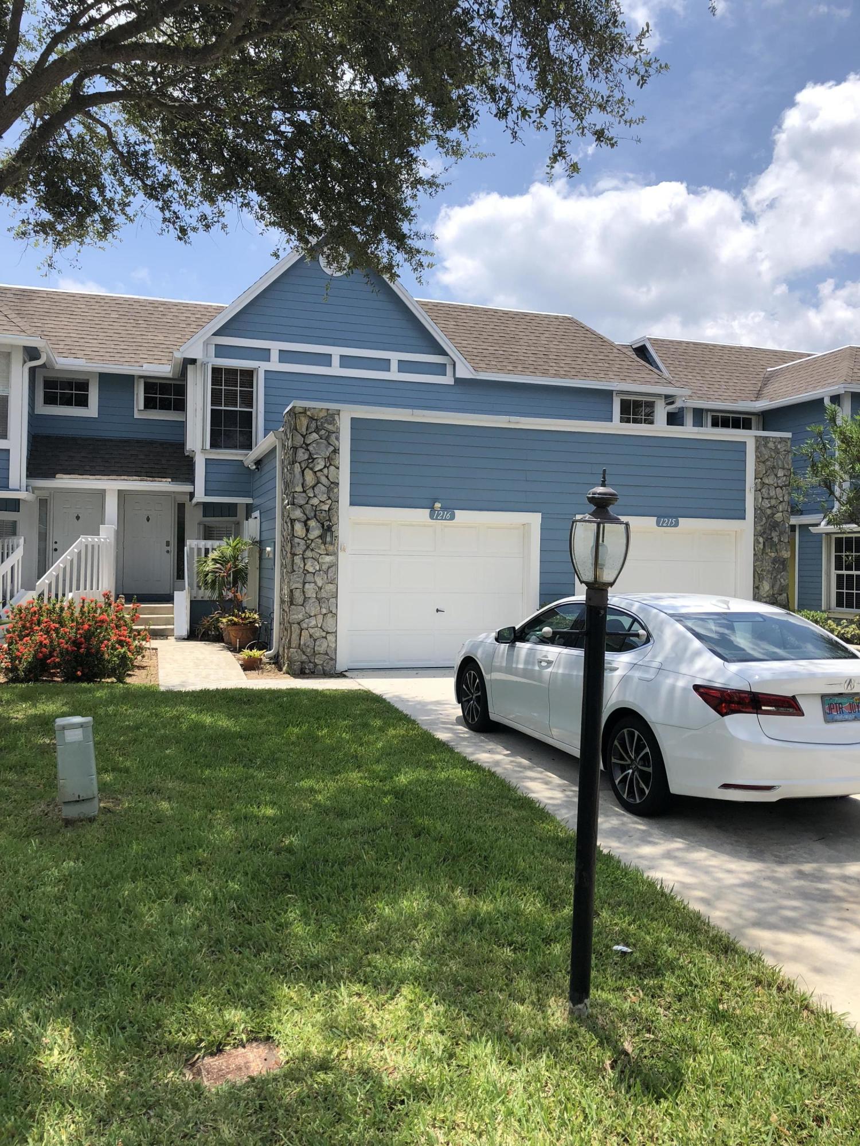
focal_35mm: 28
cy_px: 573
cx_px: 430
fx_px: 928
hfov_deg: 49.7
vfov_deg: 63.4
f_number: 1.8
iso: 20
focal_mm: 3.99
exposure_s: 1/1869
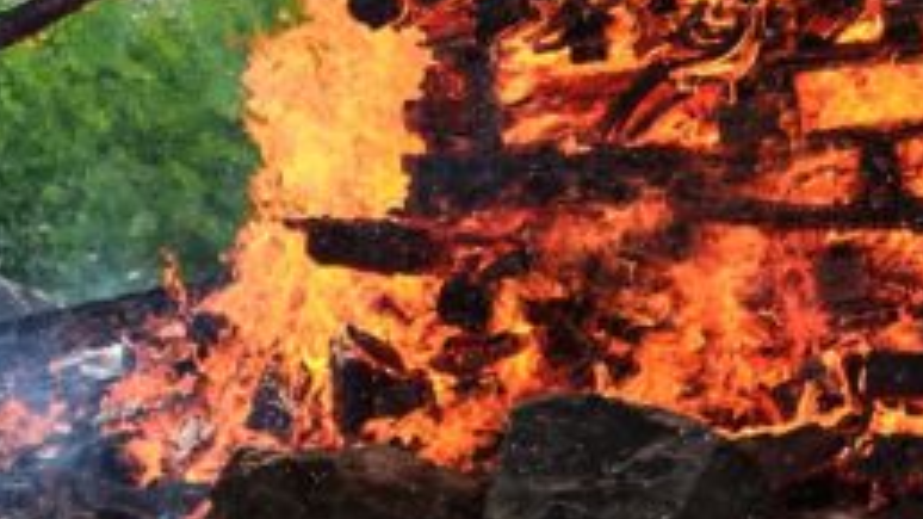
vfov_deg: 1.4
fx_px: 21239
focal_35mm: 868
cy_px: -367
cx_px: 1388
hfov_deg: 2.5
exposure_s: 1/2700
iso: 500
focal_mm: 104.9
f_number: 4.5
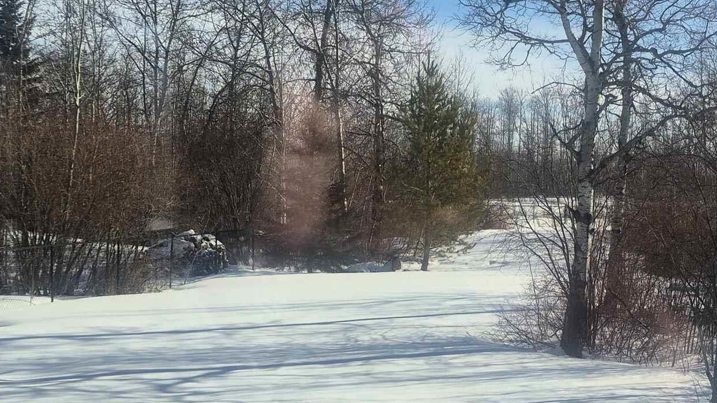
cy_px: 219
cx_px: 577
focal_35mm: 62
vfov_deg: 19.4
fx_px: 1178
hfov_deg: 32.9
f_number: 1.8
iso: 25
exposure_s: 1/2280
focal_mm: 5.4
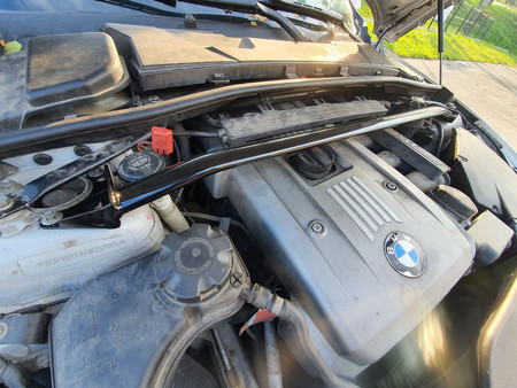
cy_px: 194
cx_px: 258
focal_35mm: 13
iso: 50
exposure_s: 1/50
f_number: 2.2
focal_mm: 1.8
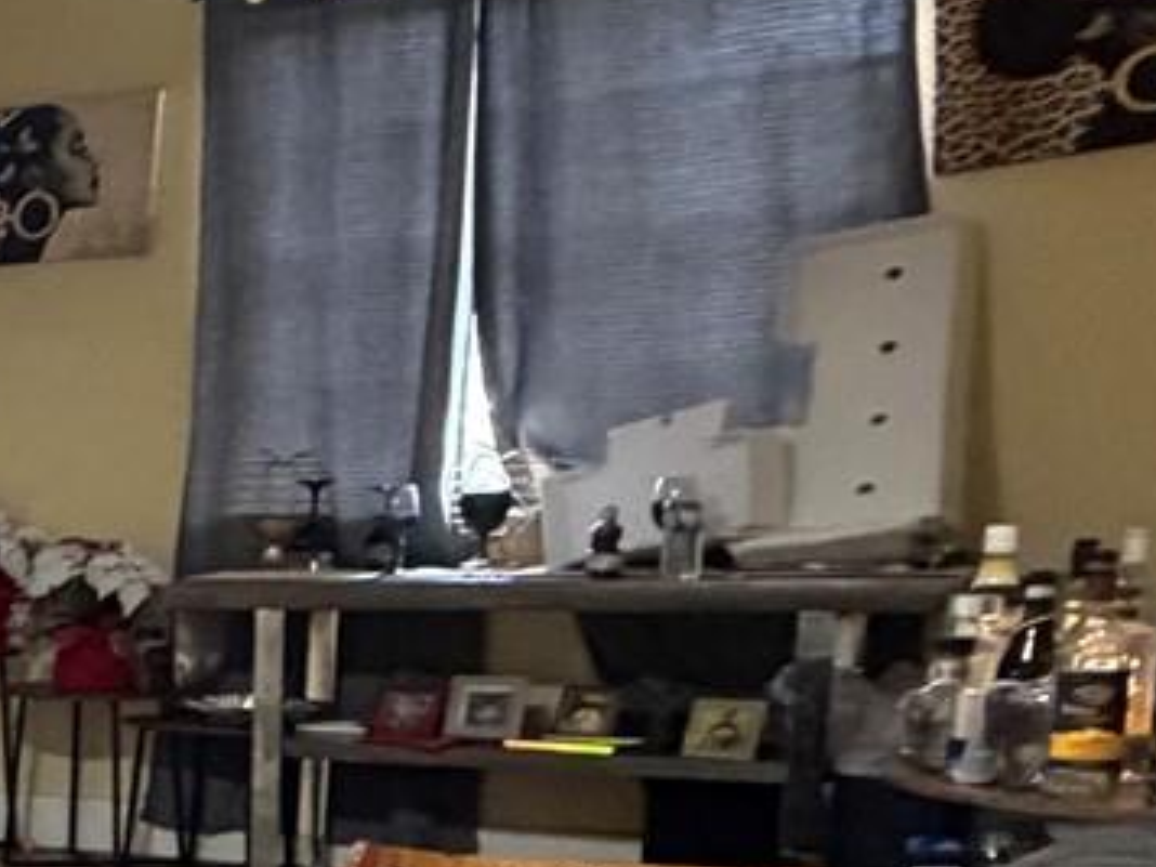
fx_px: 2104
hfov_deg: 20.9
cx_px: -925
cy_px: 809
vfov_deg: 22.6
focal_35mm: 63
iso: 640
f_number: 2.2
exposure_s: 1/60
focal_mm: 2.22
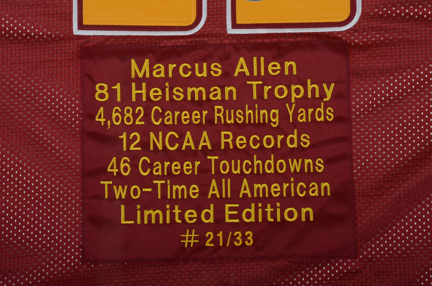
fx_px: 1886
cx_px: 216
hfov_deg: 13.1
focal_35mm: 158
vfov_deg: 8.7
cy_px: 143
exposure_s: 1/200
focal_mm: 105
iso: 160
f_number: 18
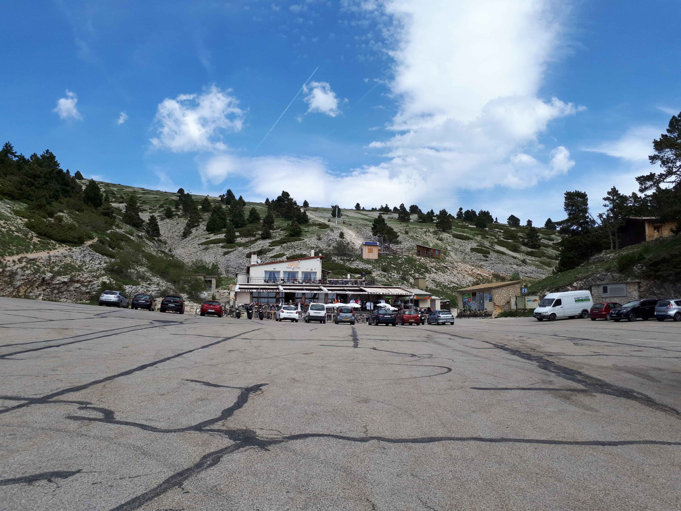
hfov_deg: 65.3
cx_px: 340
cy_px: 256
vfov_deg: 51.4
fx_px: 531
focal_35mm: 27
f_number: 1.9
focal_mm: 3.6
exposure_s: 1/1443
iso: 40
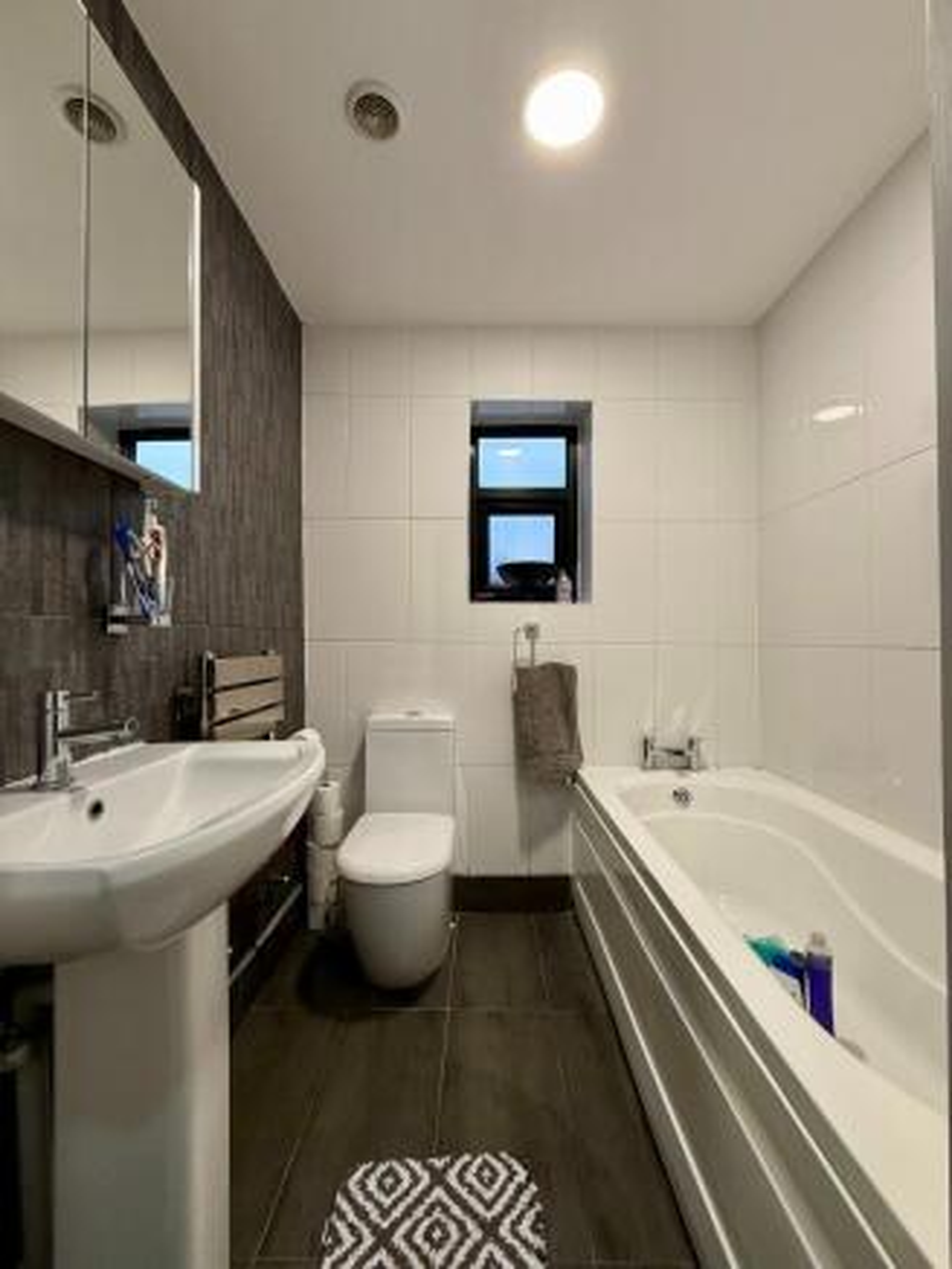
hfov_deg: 85.7
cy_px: 634
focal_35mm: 14
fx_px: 513
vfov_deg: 102.0
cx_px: 476
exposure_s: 1/100
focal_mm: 2.22
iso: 250
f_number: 2.2
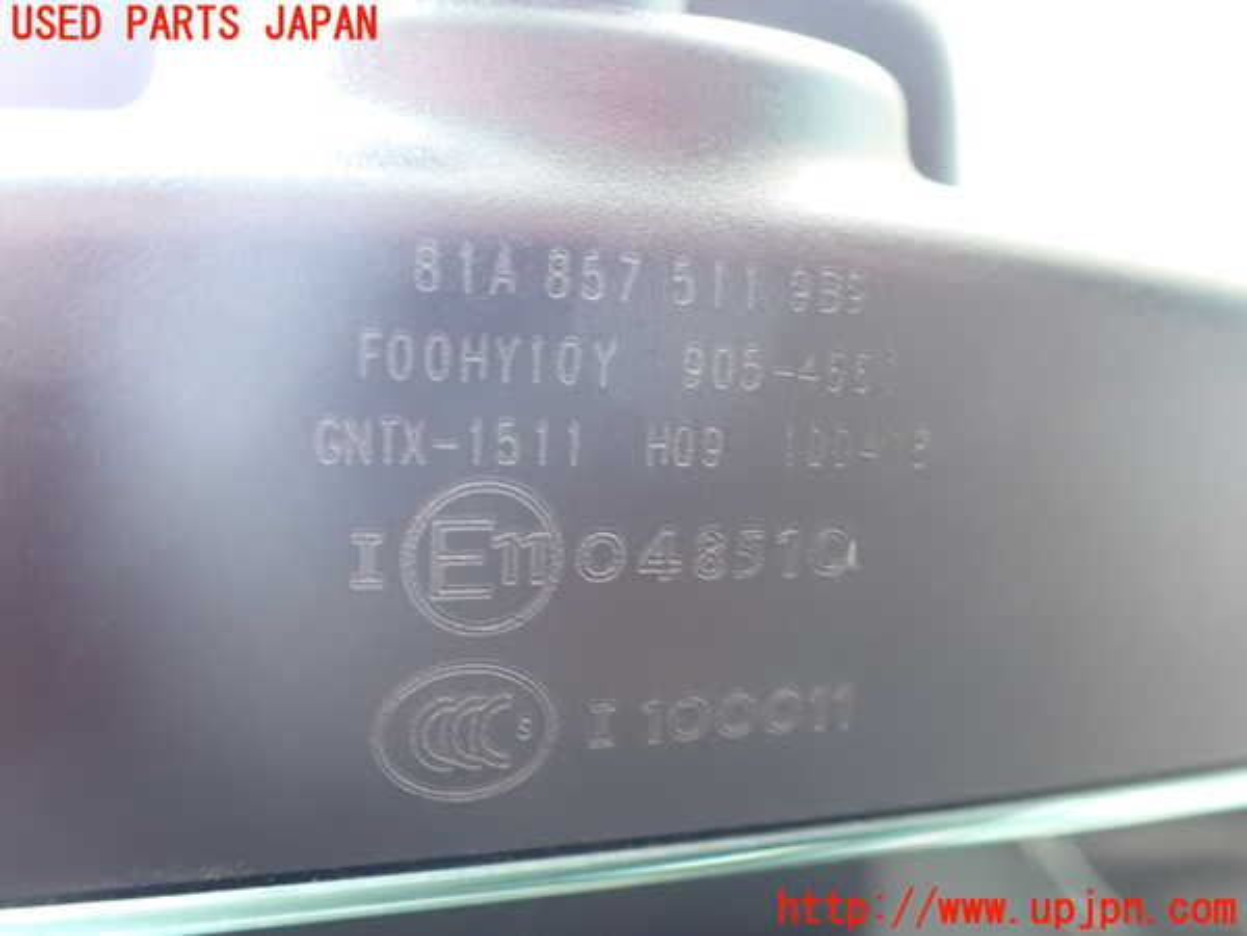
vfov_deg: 46.8
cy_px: 468
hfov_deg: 60.0
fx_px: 1081
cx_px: 624
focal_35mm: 30
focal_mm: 5.4
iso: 1600
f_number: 2.3
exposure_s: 1/25
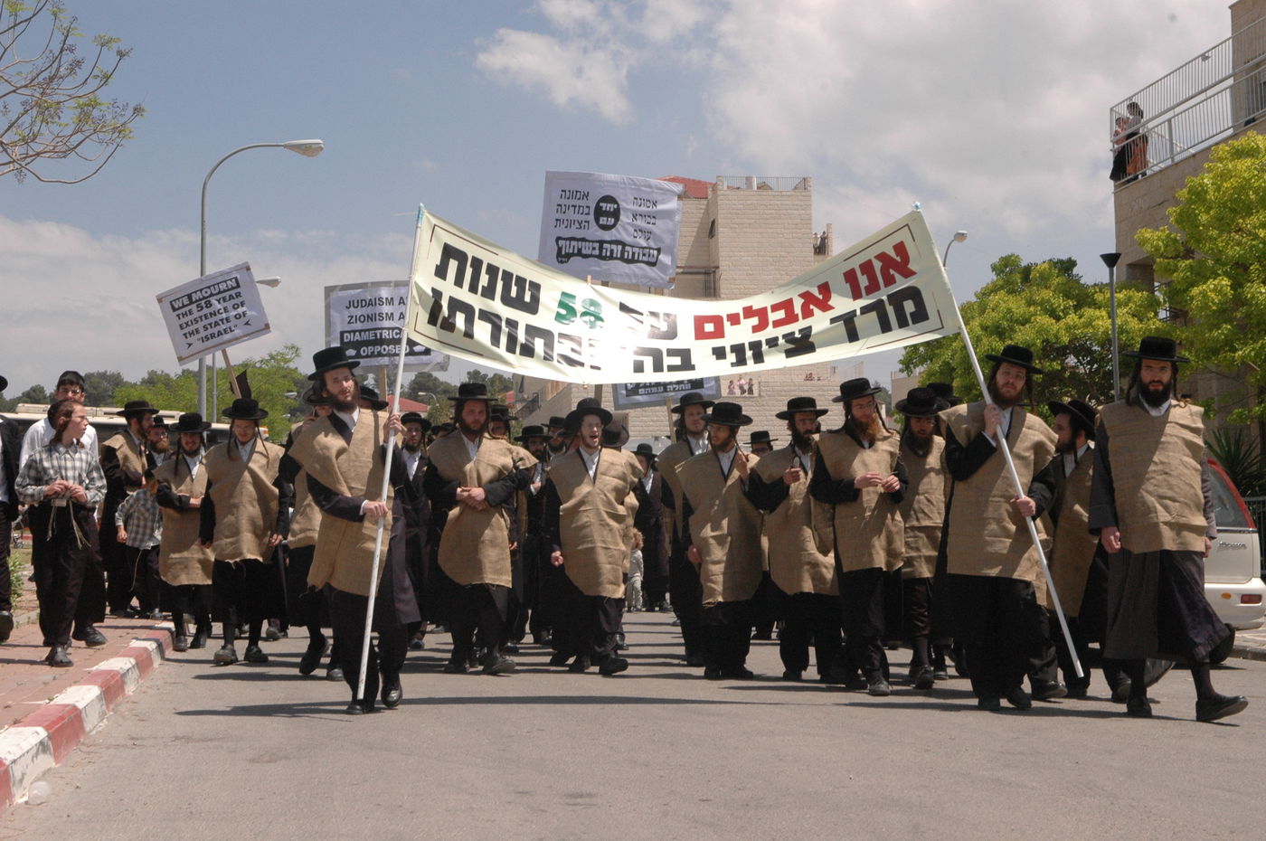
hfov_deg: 37.9
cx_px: 633
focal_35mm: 52
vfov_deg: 25.7
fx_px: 1844
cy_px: 420
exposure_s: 1/500
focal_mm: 35
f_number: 11
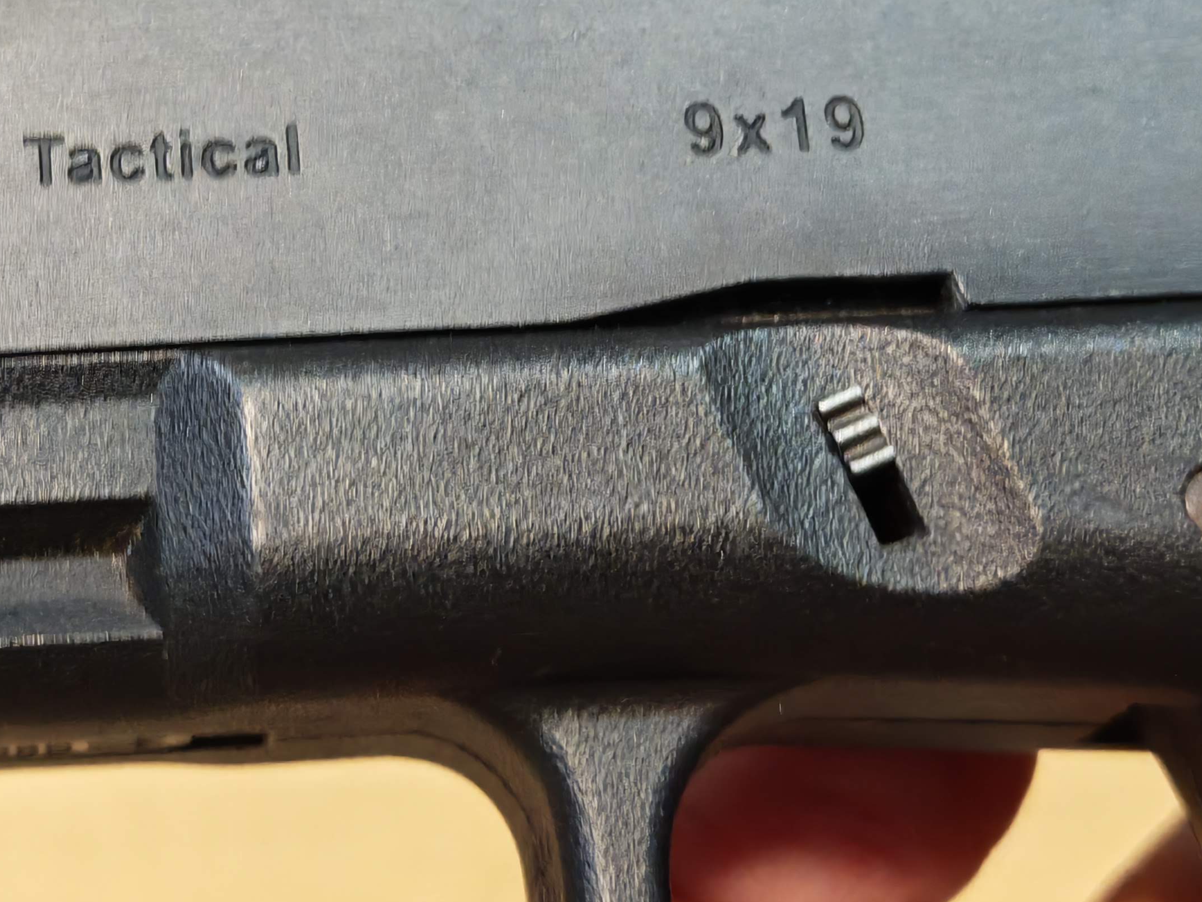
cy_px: 149
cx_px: 237
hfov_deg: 21.1
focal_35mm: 92
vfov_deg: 15.9
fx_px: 3195
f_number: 2
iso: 400
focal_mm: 6.83
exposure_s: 1/33
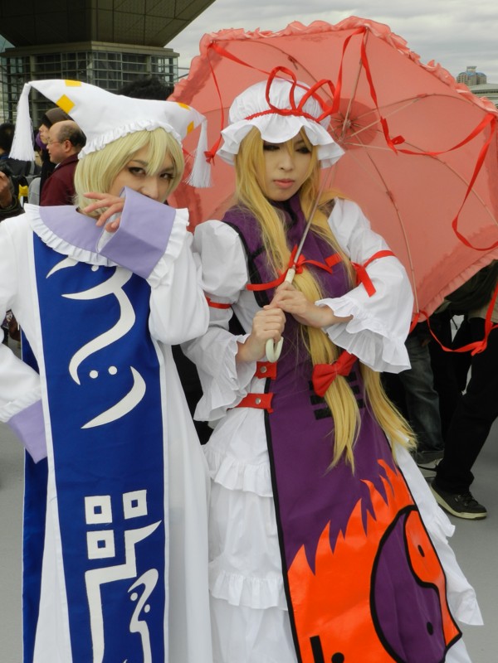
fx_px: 1017
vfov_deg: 36.2
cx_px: 249
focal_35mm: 53
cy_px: 332
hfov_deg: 27.5
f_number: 4.4
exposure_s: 1/400
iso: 160
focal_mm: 9.4
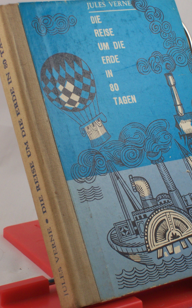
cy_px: 147
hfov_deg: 11.2
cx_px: 119
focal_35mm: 117
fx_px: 980
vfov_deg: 17.8
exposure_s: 1/100
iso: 125
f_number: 4.6
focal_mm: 16.8
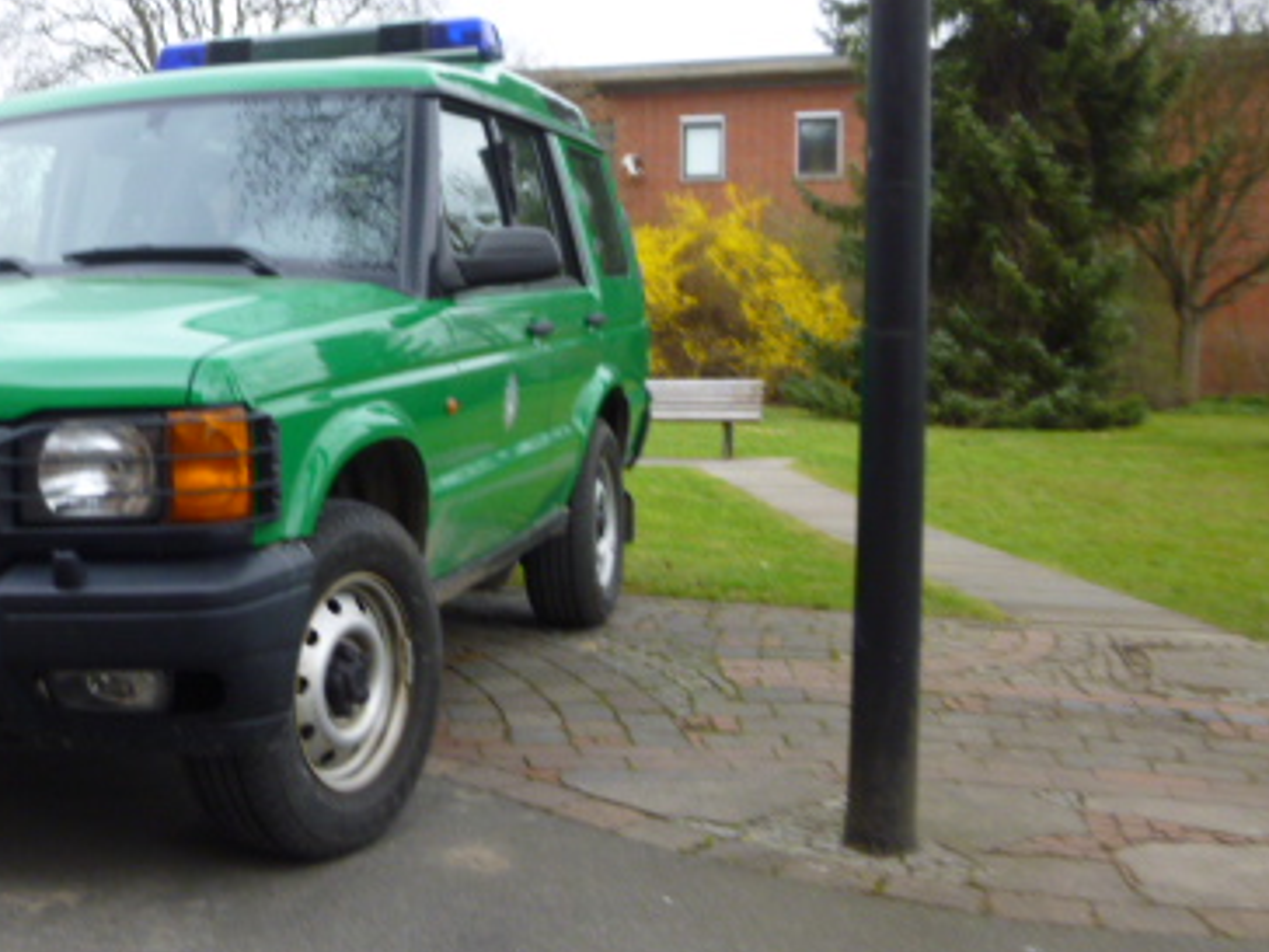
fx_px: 1613
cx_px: 227
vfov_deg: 32.7
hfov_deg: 40.9
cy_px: 363
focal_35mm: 44
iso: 100
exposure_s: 1/160
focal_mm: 4.5
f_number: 3.1
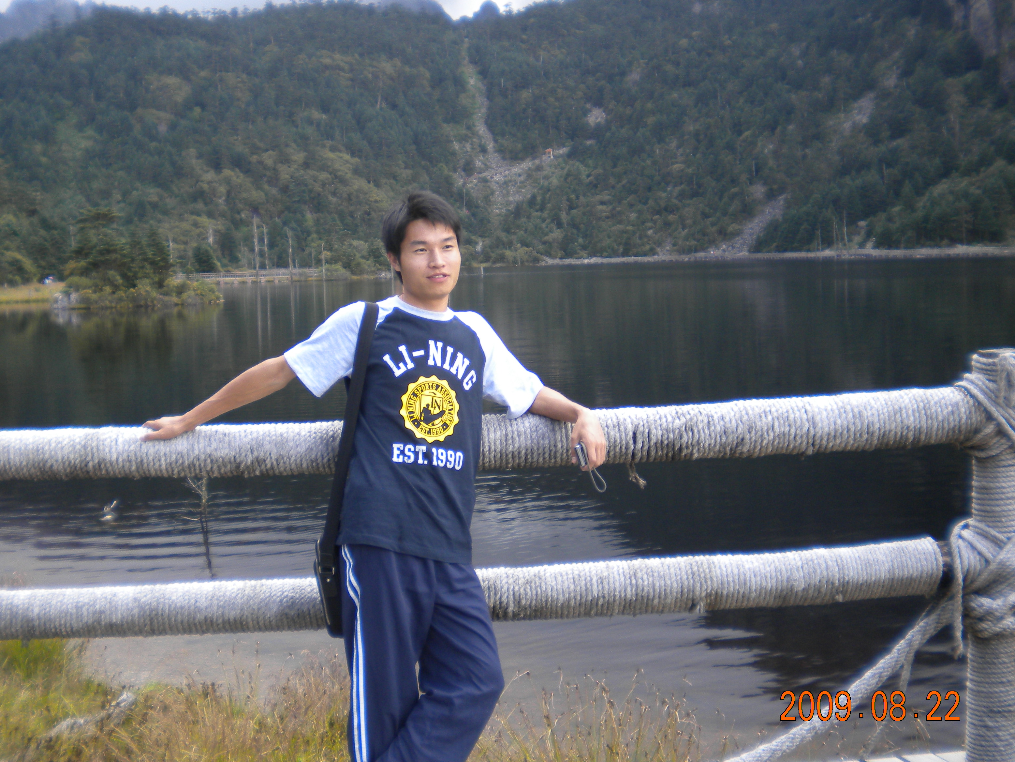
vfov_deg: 35.1
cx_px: 439
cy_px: 353
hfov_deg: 45.7
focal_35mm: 41
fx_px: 1202
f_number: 3.1
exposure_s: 1/160
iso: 80
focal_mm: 6.3
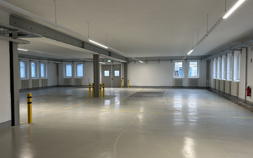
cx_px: 127
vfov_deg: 44.5
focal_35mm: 28
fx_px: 193
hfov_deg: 66.5
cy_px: 81
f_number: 1.5
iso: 80
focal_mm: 5.7
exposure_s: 1/100
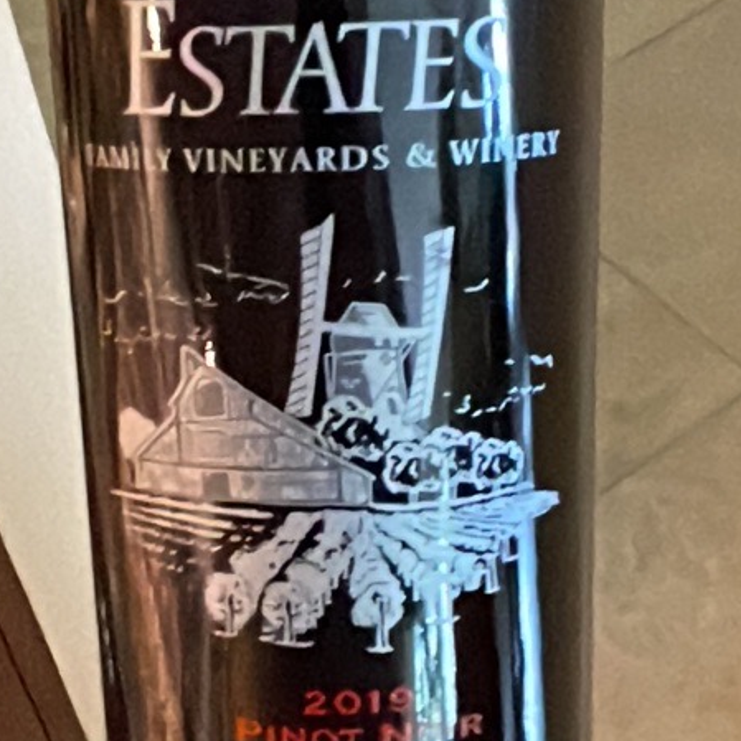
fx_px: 823
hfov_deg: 48.4
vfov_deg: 48.4
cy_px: 385
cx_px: 348
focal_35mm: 34
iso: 1600
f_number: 2.4
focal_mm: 1.54
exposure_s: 1/40
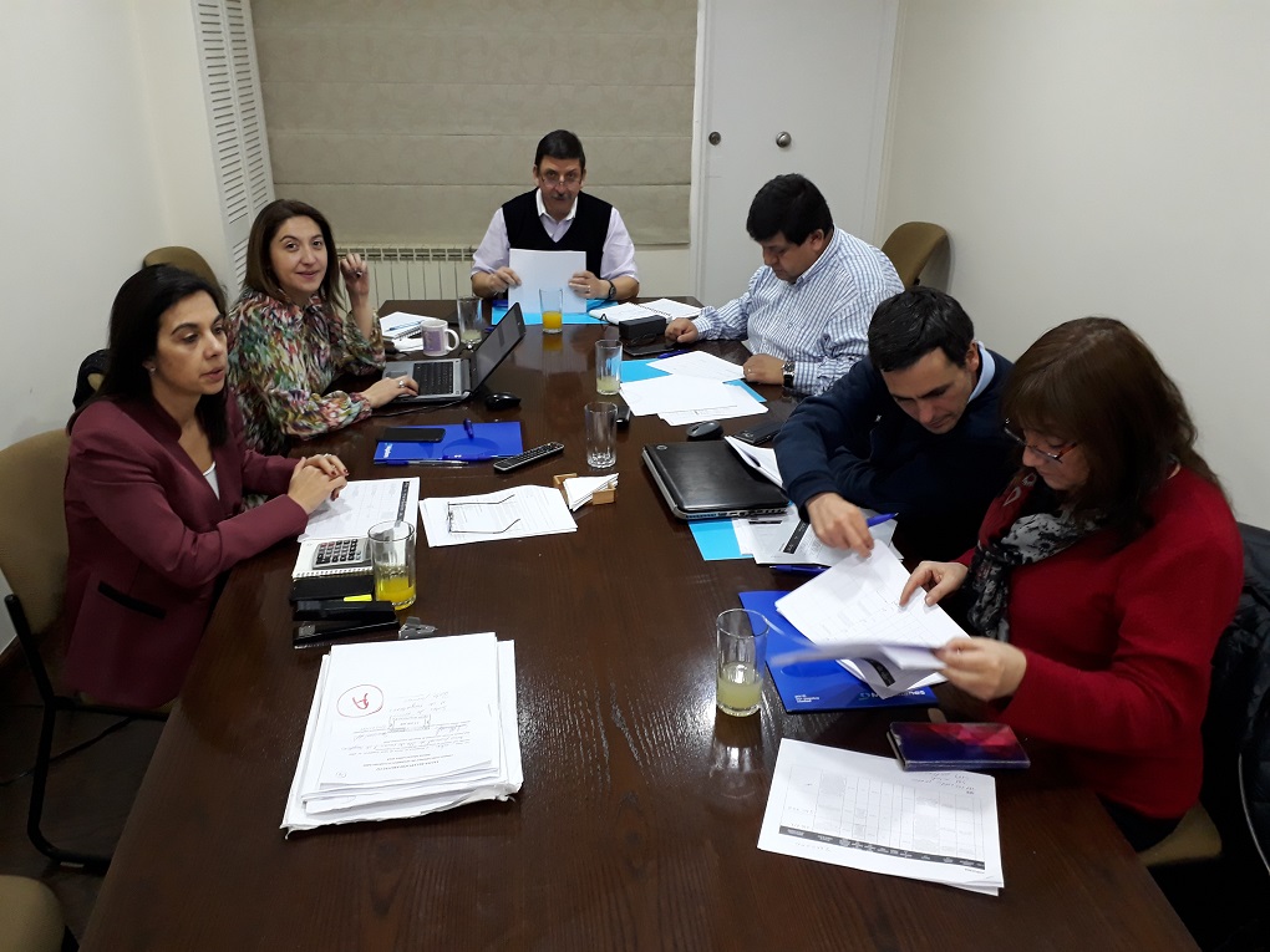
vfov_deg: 51.4
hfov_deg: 65.3
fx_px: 991
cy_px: 476
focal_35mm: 27
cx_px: 635
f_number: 1.9
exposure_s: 1/33
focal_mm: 3.6
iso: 160
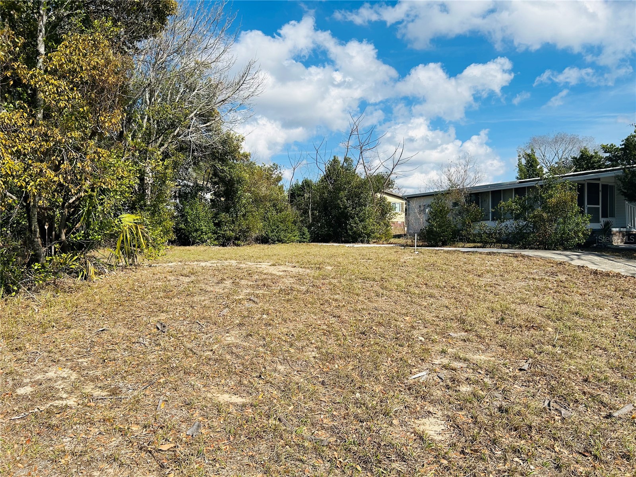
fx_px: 478
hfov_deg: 67.3
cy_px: 238
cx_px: 318
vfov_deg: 53.1
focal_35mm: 26
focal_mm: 5.7
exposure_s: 1/4831
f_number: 1.5
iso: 50
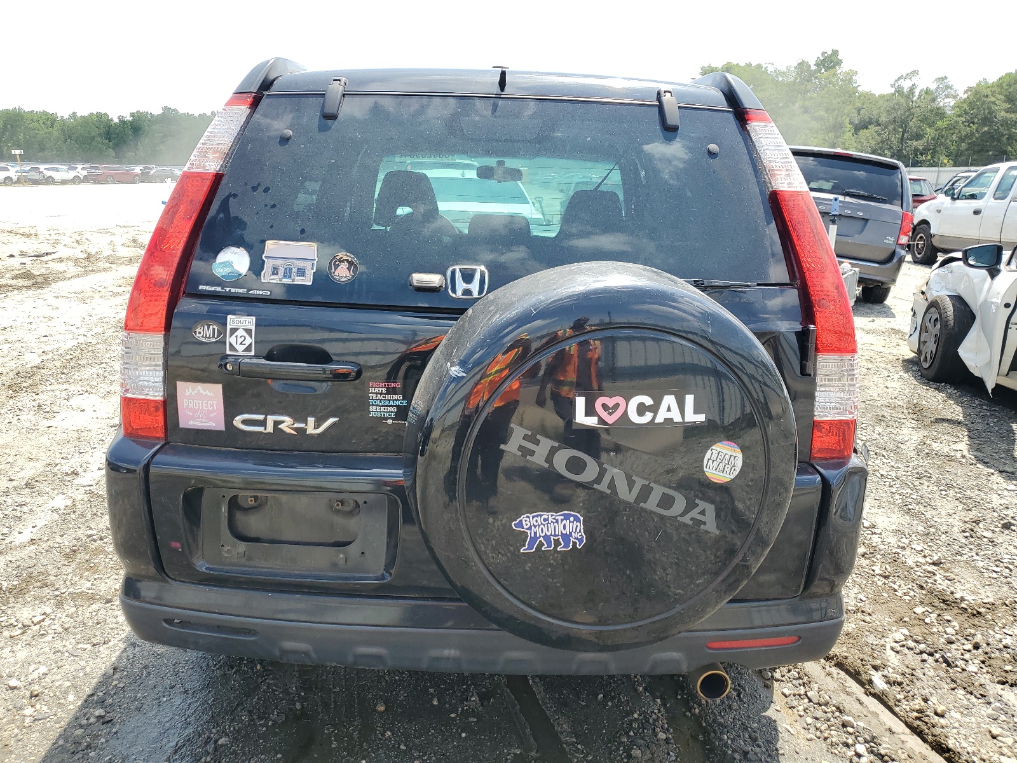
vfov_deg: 53.1
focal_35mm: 26
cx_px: 508
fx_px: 764
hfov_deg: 67.3
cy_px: 382
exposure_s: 1/1111
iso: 50
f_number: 1.5
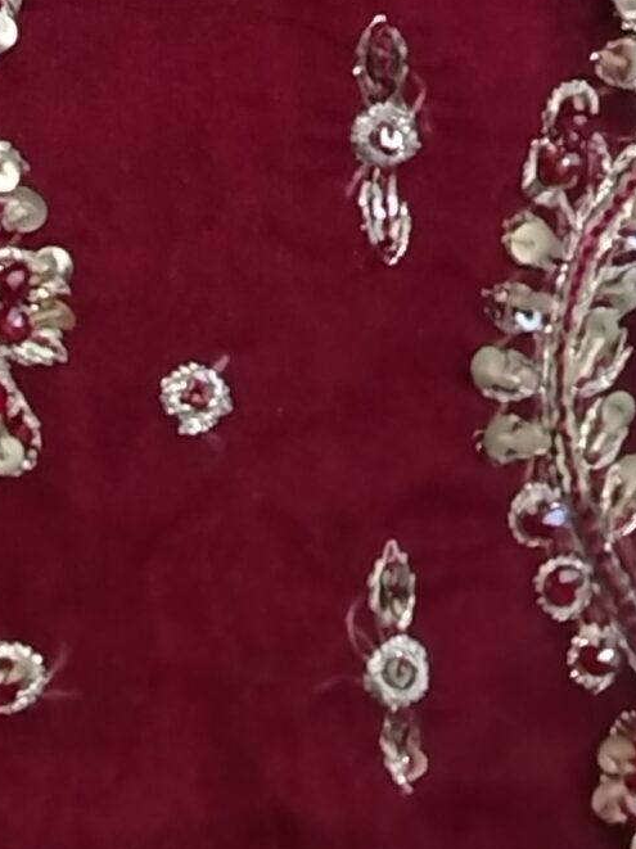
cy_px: -532
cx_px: -285
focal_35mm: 186
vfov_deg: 10.2
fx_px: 4561
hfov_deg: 7.8
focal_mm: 5.25
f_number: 1.75
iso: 3497
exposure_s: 1/20
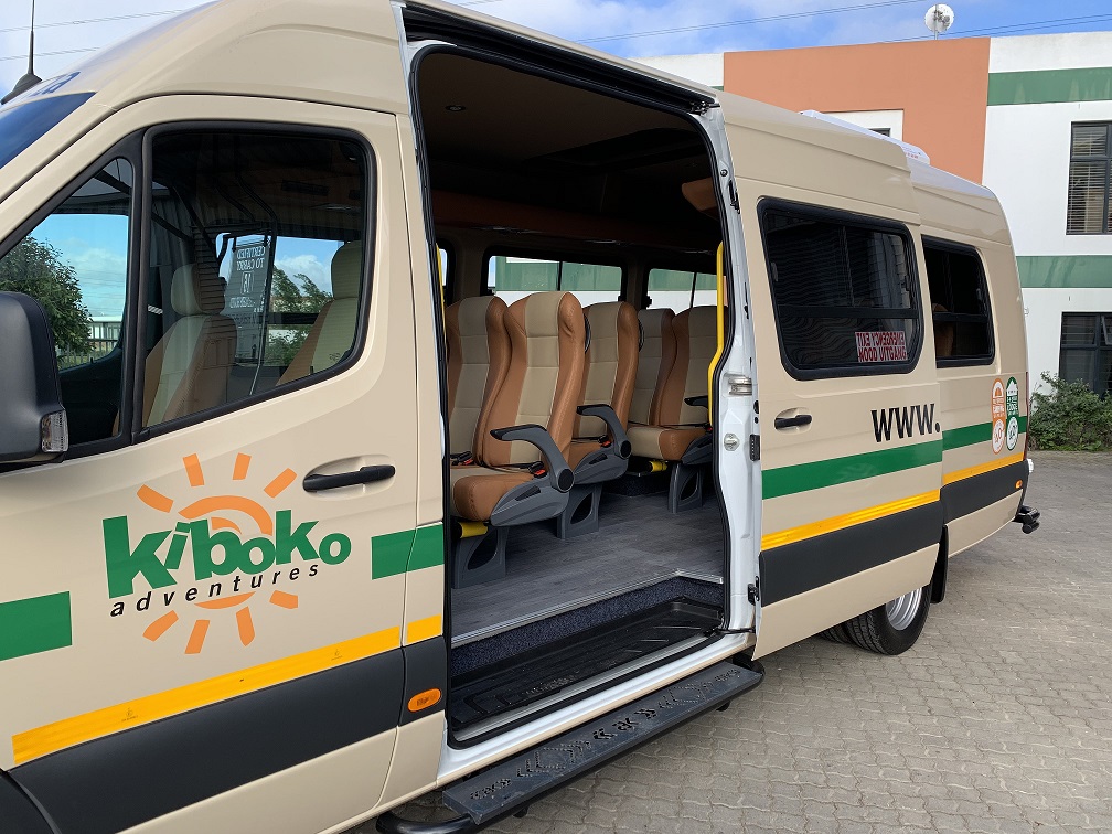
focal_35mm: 26
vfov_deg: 53.1
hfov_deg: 67.3
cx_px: 556
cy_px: 417
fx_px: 835
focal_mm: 4.25
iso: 25
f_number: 1.8
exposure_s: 1/754
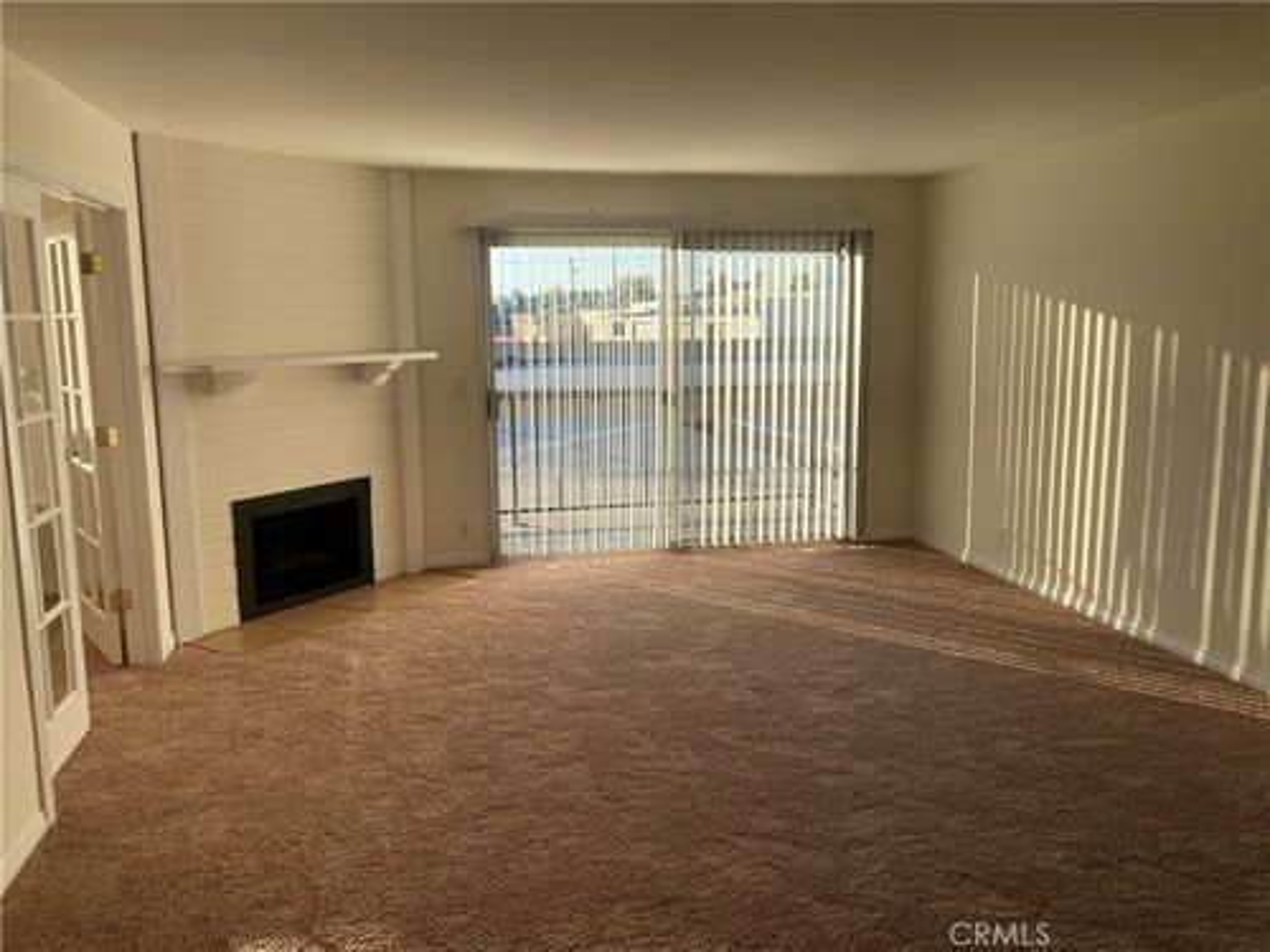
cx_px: 635
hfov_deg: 63.4
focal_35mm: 28
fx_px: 1027
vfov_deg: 49.7
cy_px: 476
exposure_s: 1/326
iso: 20
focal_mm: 3.99
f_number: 1.8
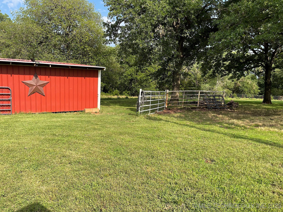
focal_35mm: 26
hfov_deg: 67.3
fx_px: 213
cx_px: 142
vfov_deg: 53.1
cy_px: 106
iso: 32
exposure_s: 1/1821
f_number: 1.6
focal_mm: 5.1
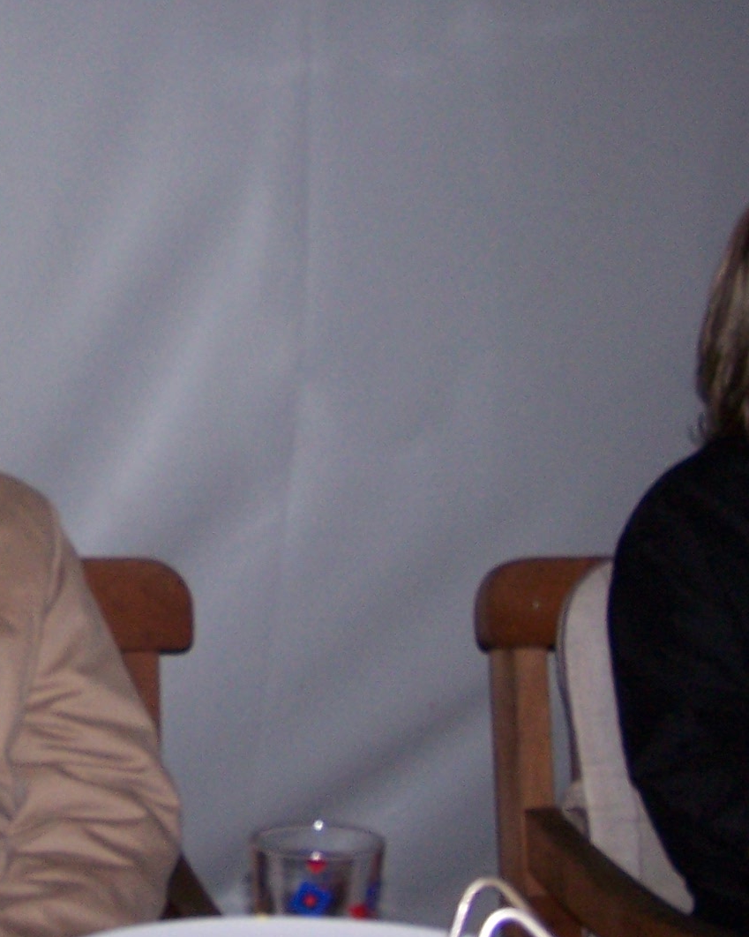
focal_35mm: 90
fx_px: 2495
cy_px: 439
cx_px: 22
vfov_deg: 21.3
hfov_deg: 16.8
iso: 140
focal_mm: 6.3
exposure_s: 1/60
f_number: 2.8
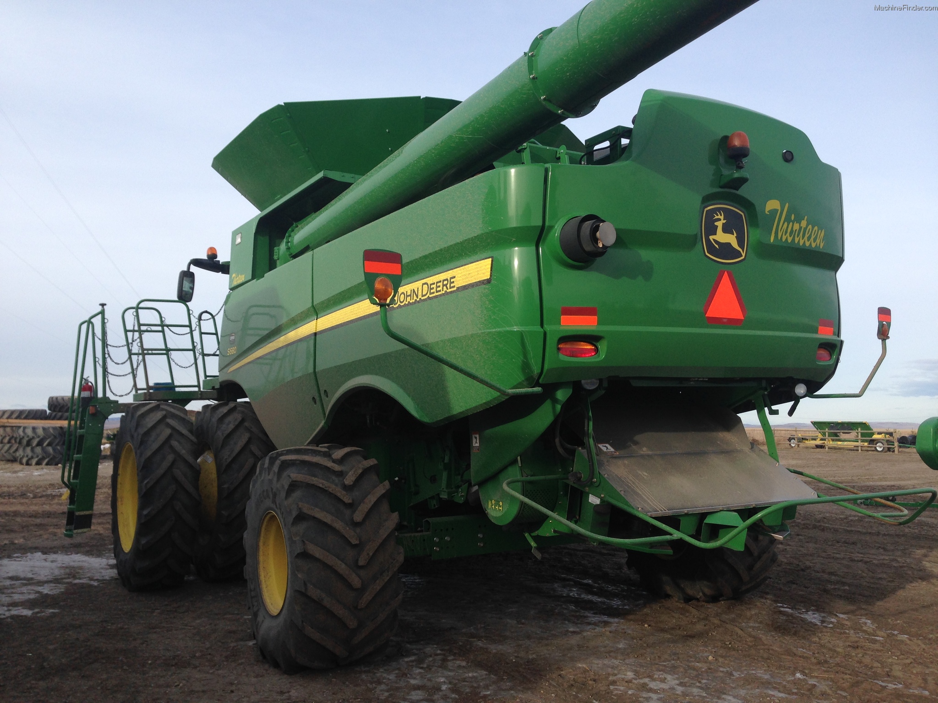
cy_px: 352
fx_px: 894
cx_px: 469
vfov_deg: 42.9
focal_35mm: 33
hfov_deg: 55.4
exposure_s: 1/713
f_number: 2.4
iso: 50
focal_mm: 4.12
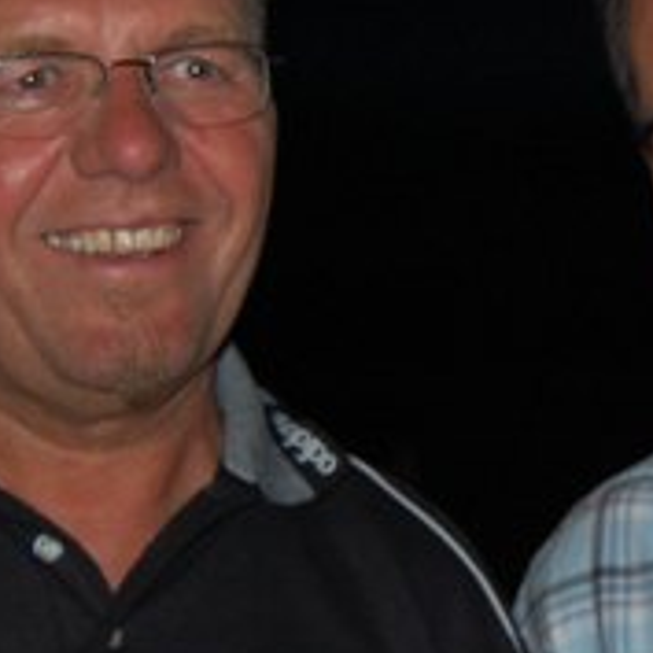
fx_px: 3223
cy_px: 378
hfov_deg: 11.3
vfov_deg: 11.6
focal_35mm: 151
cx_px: 860
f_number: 4.2
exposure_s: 1/60
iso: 400
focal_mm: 30
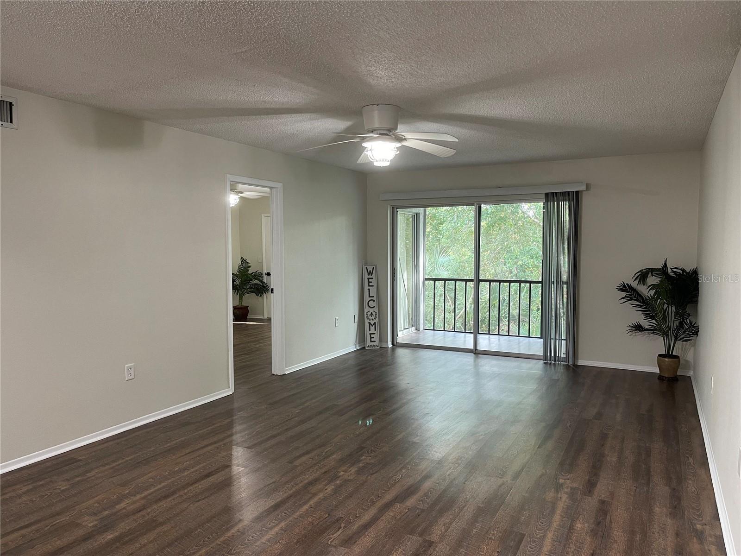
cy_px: 278
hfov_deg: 69.4
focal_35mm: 25
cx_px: 370
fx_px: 535
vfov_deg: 54.9
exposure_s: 1/60
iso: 160
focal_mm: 5.1
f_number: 1.6
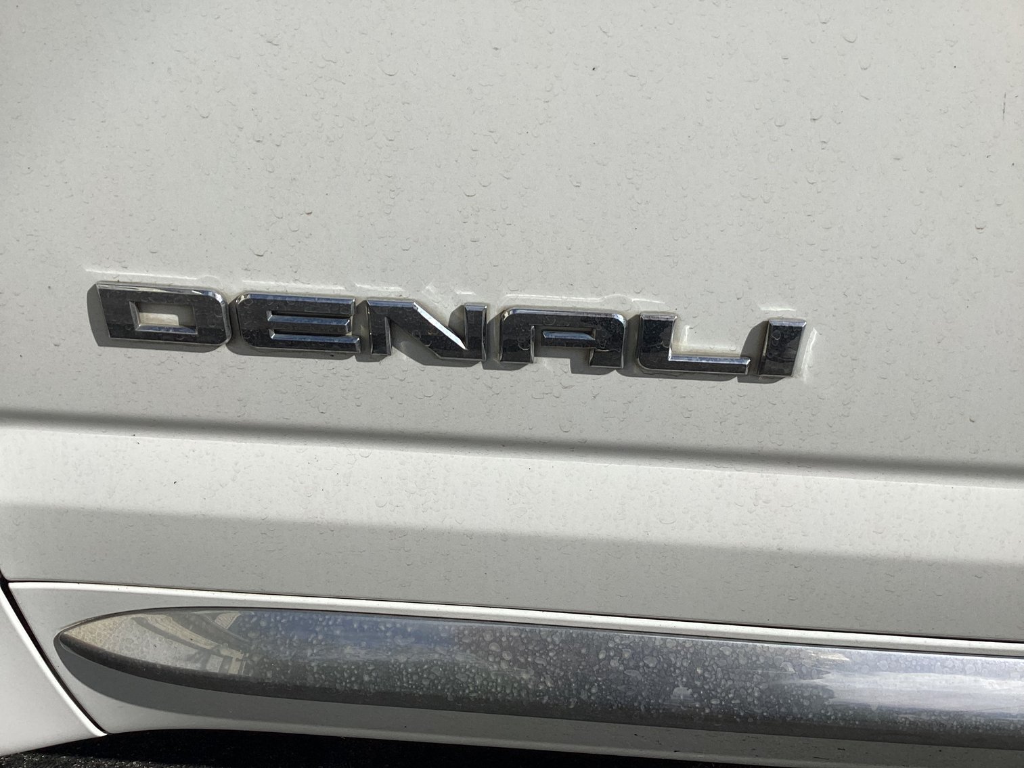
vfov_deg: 45.4
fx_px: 917
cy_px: 384
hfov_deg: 58.3
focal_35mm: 31
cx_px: 512
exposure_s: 1/3135
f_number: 2.4
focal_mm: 3.3
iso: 25
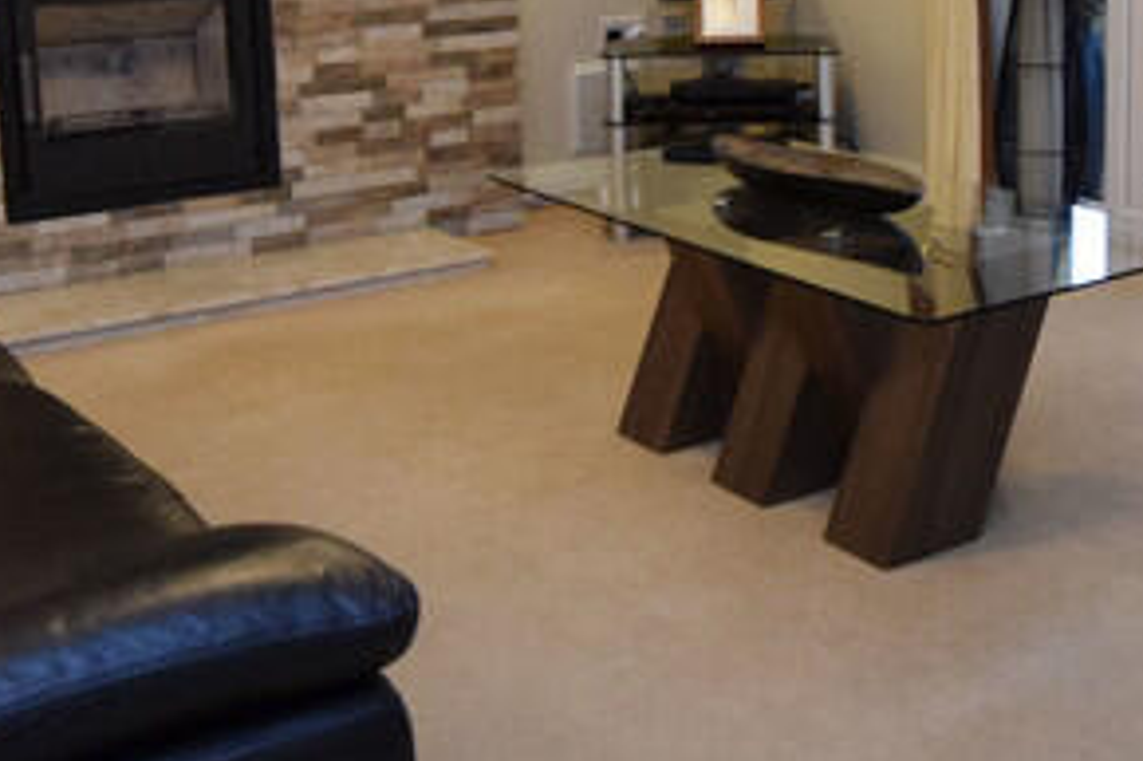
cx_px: 859
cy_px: 69
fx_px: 1682
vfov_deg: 24.7
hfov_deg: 36.6
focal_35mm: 53
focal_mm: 10
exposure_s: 1/60
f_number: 3.5
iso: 1600
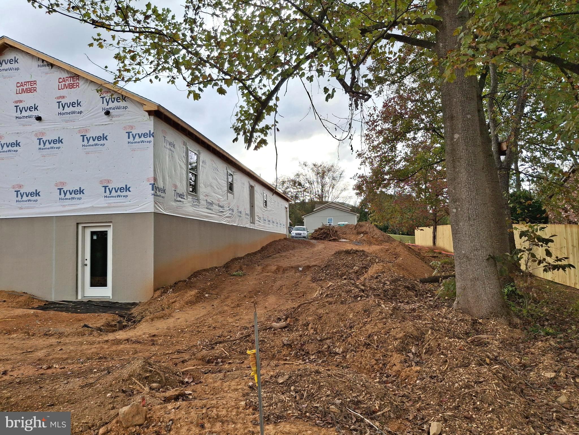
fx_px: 418
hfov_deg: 69.4
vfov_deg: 54.9
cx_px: 290
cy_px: 218
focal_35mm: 25
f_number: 1.8
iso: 32
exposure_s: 1/879
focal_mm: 4.69
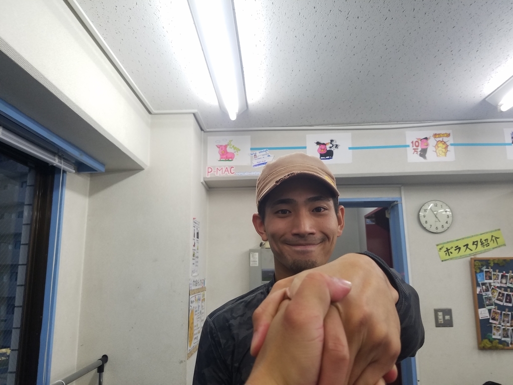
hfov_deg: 67.3
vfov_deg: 53.1
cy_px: 192
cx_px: 256
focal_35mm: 26
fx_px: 385
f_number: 1.7
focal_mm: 4.2
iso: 100
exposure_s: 1/50
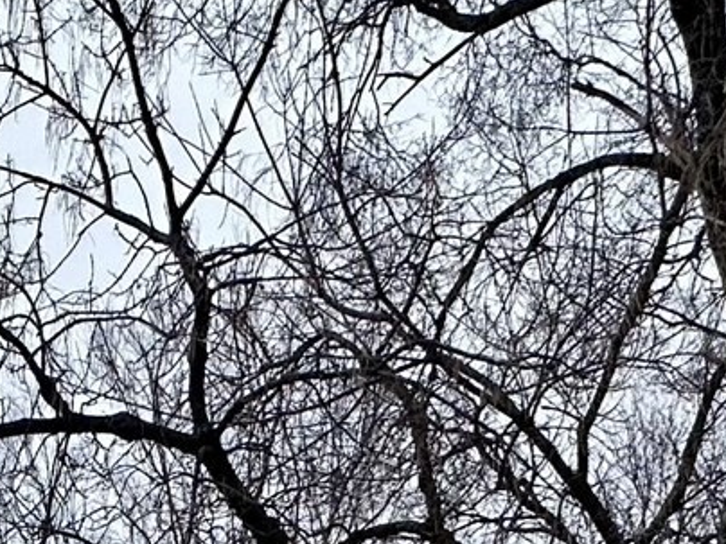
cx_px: -140
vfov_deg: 13.9
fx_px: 1489
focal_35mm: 71
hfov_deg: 24.8
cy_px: 1334
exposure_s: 1/875
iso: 40
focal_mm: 2.22
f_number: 2.2
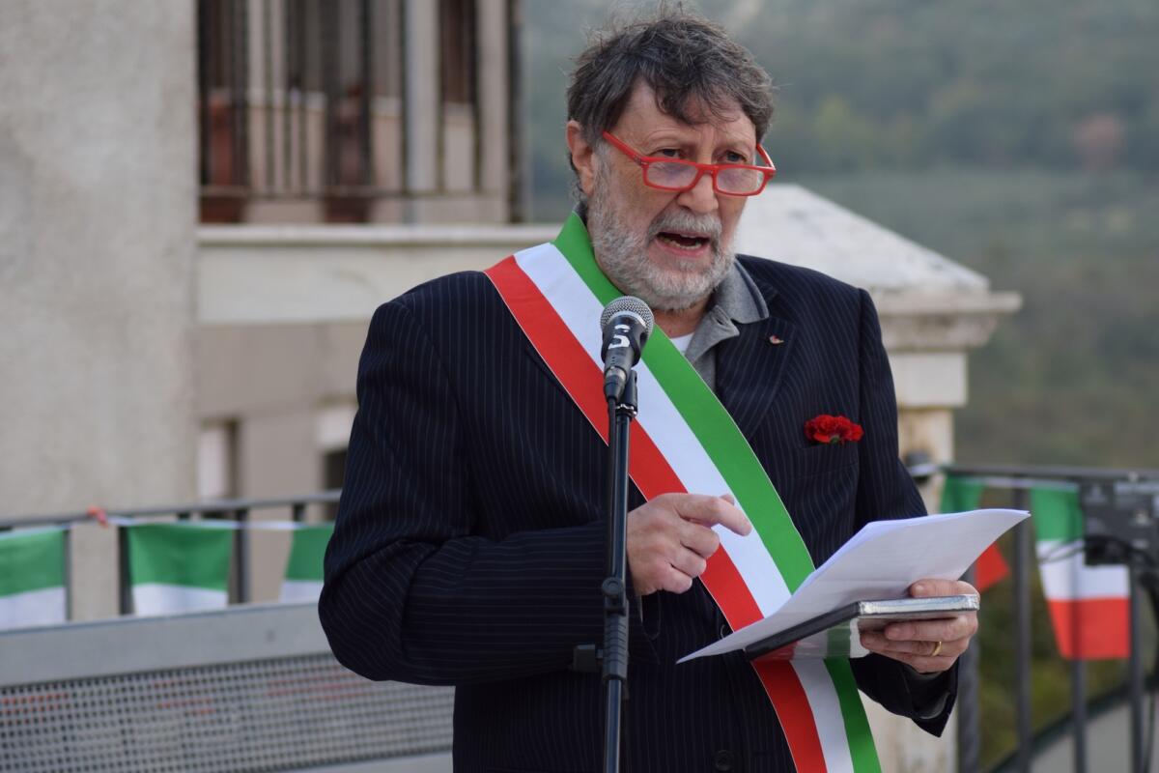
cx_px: 580
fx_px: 5312
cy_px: 386
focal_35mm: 165
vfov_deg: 8.3
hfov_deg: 12.5
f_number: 5.6
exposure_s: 1/500
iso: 400
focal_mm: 110
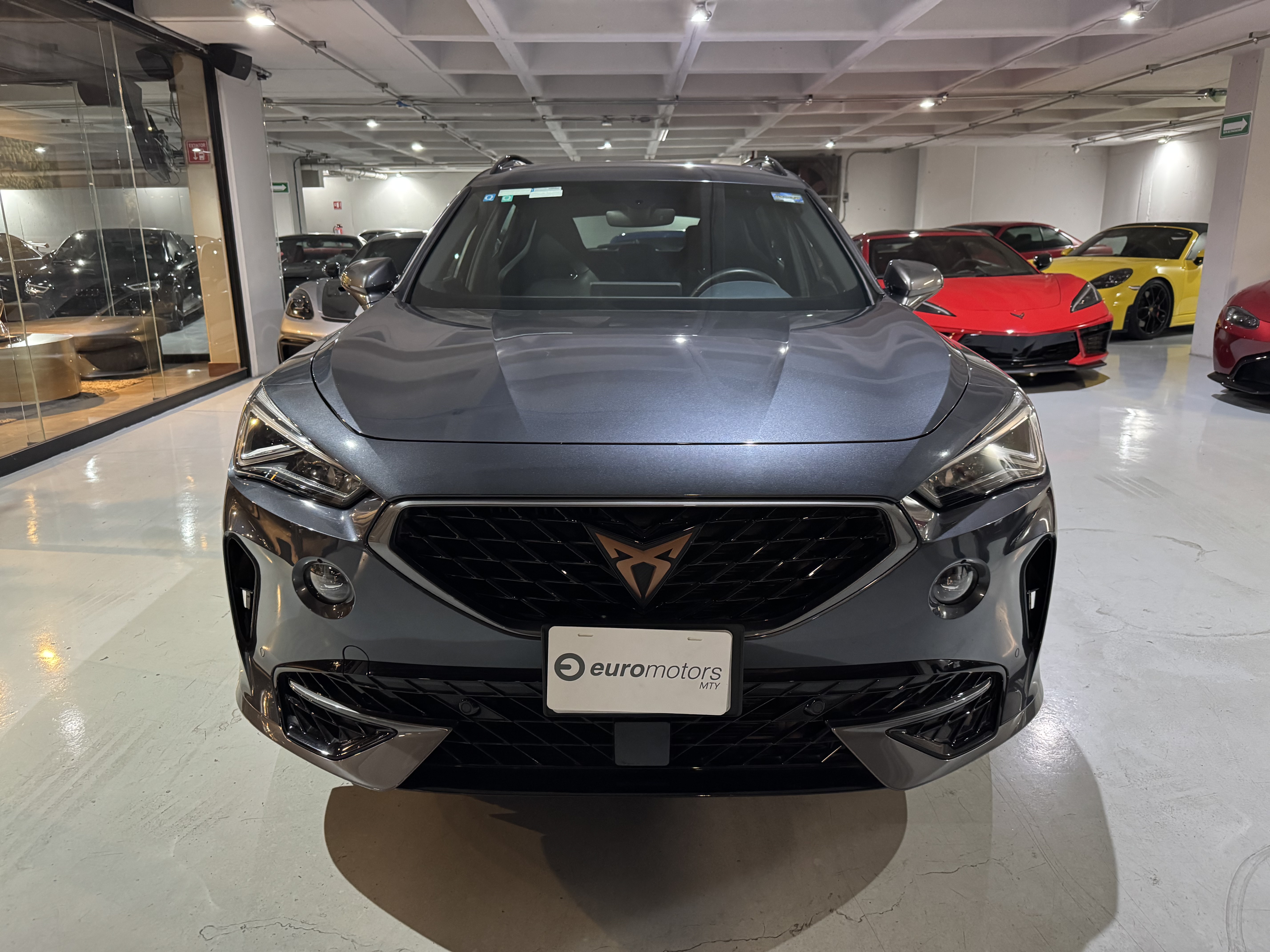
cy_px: 476
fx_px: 881
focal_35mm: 24
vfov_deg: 56.8
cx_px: 635
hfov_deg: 71.6
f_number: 1.78
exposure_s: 1/60
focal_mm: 6.76
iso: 800
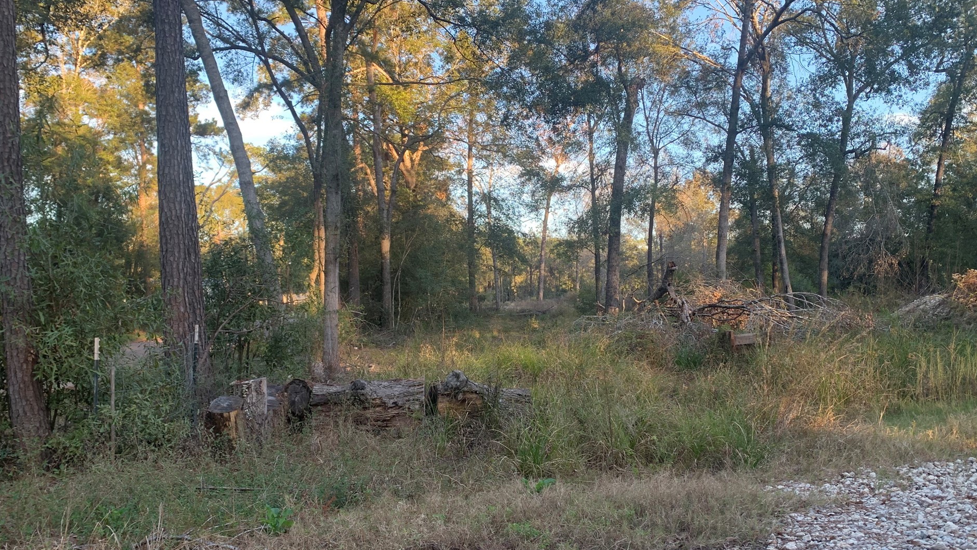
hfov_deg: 62.6
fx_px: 803
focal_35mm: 31
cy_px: 307
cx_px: 491
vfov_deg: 37.7
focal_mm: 4.25
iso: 25
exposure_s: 1/122
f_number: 1.8
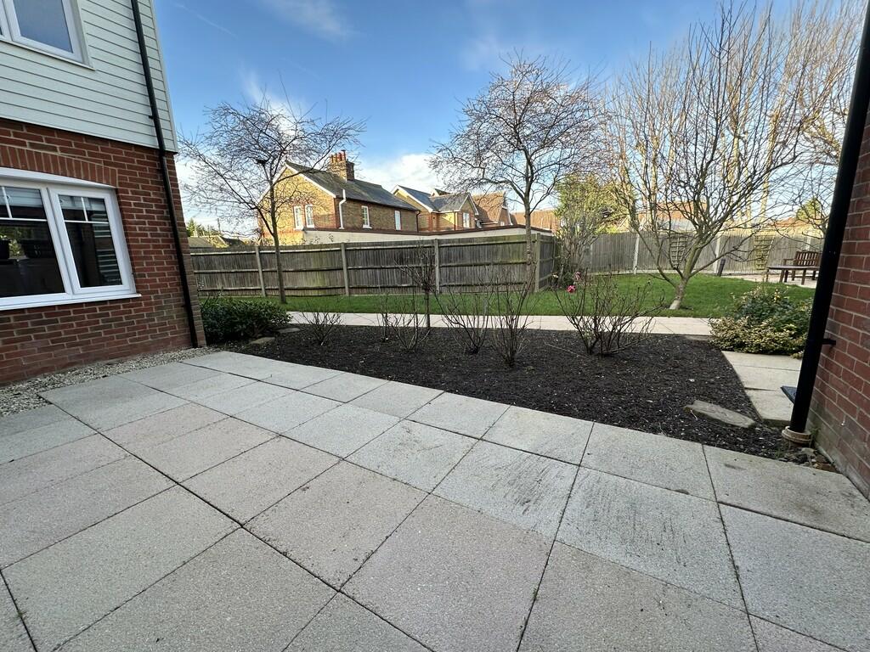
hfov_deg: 102.1
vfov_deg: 85.7
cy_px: 326
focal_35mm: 14
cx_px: 435
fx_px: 352
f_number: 2.2
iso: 40
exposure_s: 1/188
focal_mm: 2.22
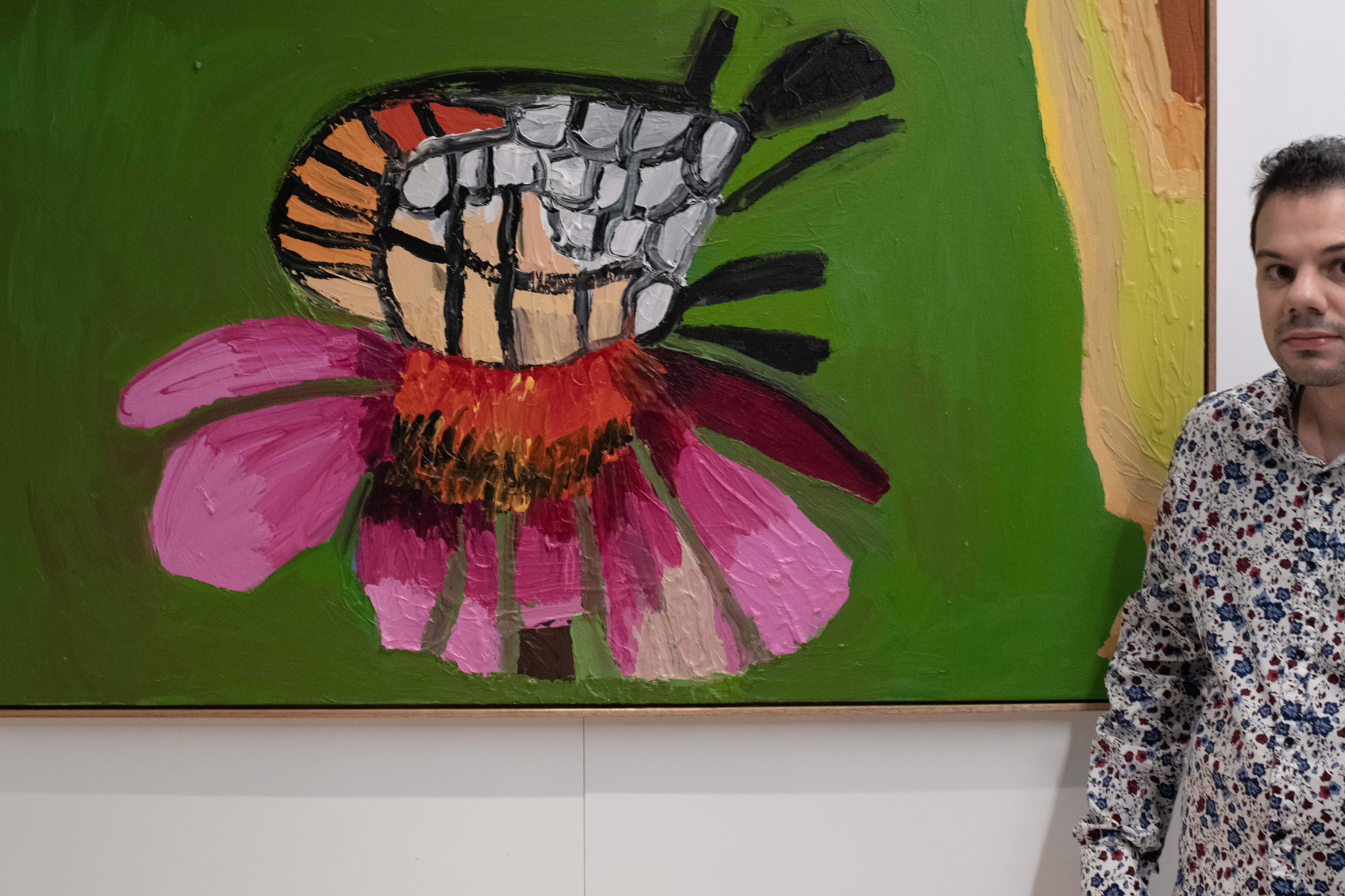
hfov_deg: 31.4
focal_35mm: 64
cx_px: 763
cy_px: 397
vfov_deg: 21.2
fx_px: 2391
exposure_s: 1/60
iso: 1600
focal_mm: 50
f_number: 5.6
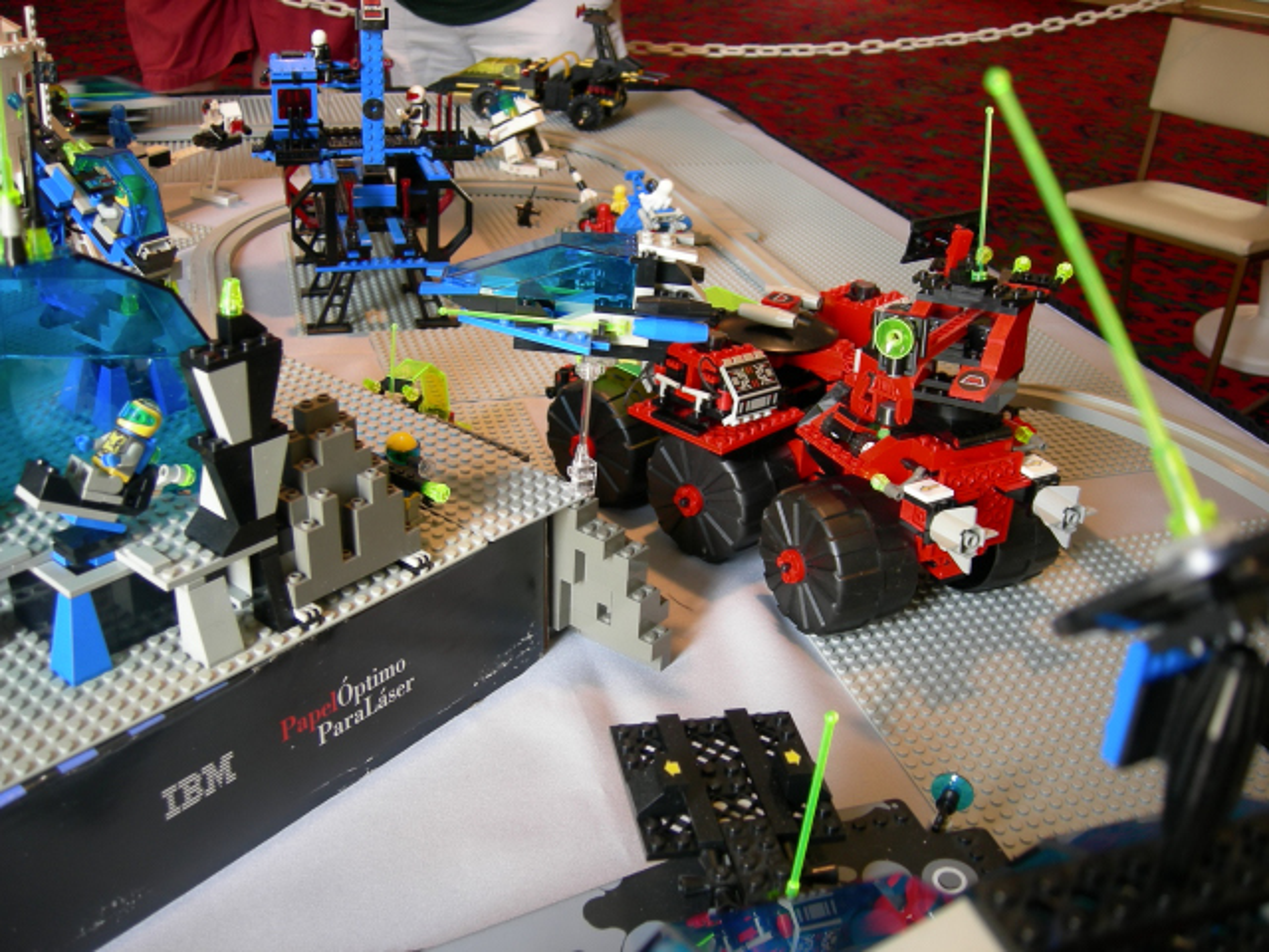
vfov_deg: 39.7
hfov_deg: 51.4
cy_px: 476
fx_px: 1320
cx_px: 634
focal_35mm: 36
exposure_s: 1/14
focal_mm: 7.5
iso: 64
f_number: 2.7
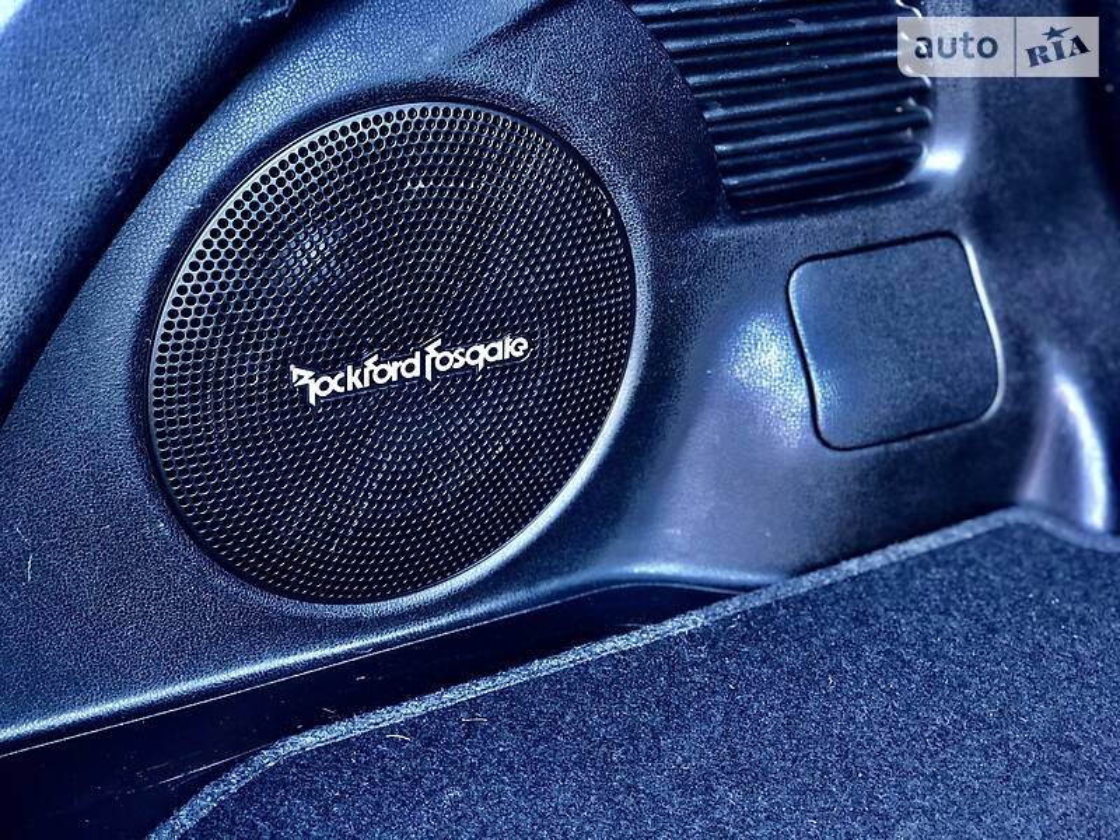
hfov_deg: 36.8
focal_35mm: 52
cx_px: 560
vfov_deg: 28.0
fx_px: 1682
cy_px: 420
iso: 160
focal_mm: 6
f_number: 2.4
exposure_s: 1/30
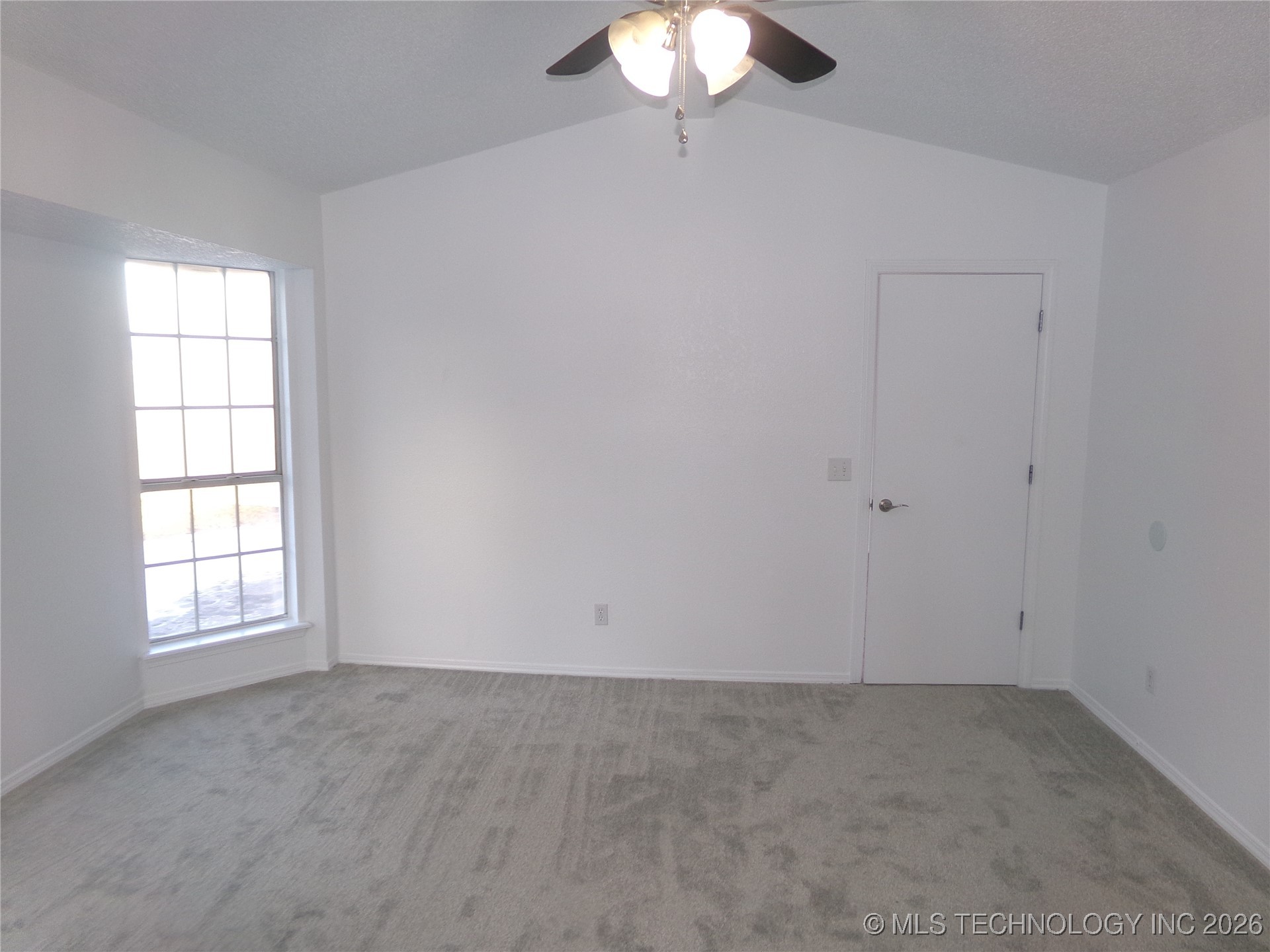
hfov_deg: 71.6
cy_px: 476
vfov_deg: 56.8
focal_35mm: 24
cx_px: 635
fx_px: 881
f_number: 3.7
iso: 156
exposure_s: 1/34
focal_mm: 4.3
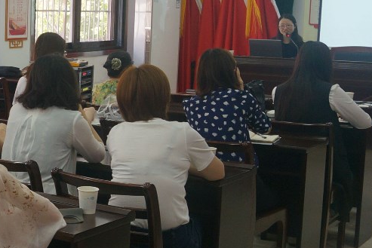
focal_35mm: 83
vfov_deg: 16.5
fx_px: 854
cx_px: -94
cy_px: 122
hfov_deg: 22.3
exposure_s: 1/60
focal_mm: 17
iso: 250
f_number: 4
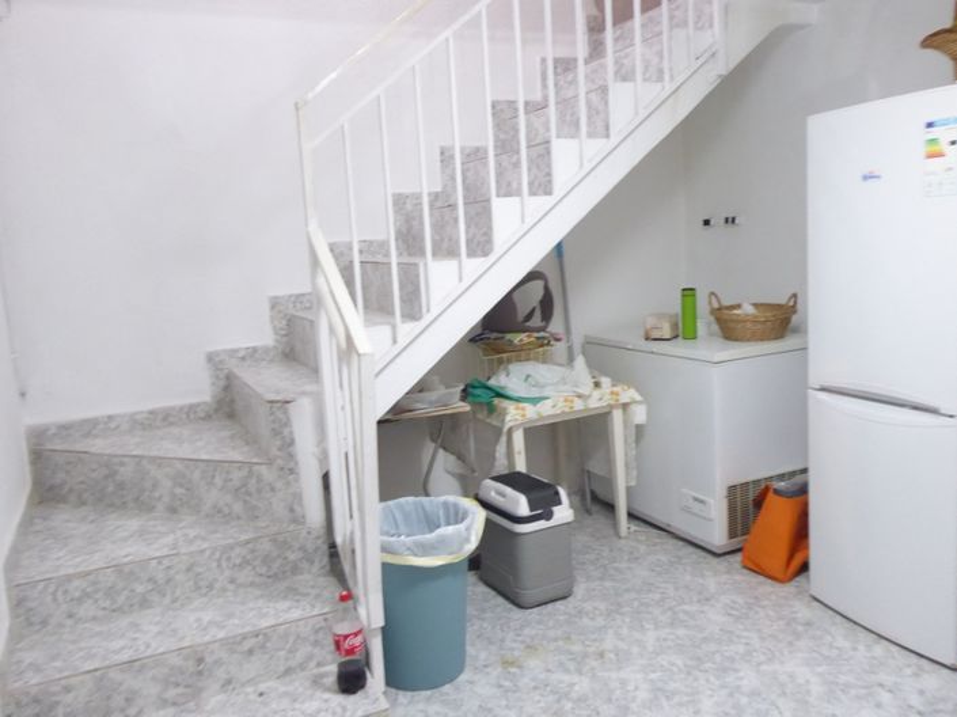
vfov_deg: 48.2
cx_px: 478
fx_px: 801
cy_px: 358
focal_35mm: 29
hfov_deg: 61.7
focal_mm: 5
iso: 800
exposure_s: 1/20
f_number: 3.5
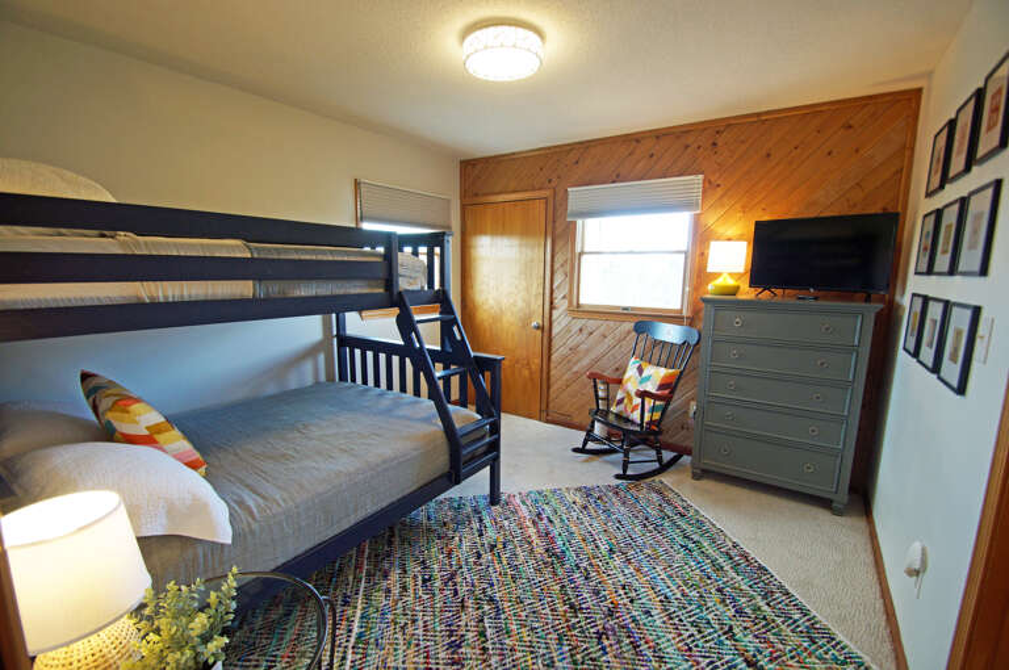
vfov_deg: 77.2
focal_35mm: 15
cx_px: 504
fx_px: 420
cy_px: 335
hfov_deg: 100.5
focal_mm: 10
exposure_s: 1/60
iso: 400
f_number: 4
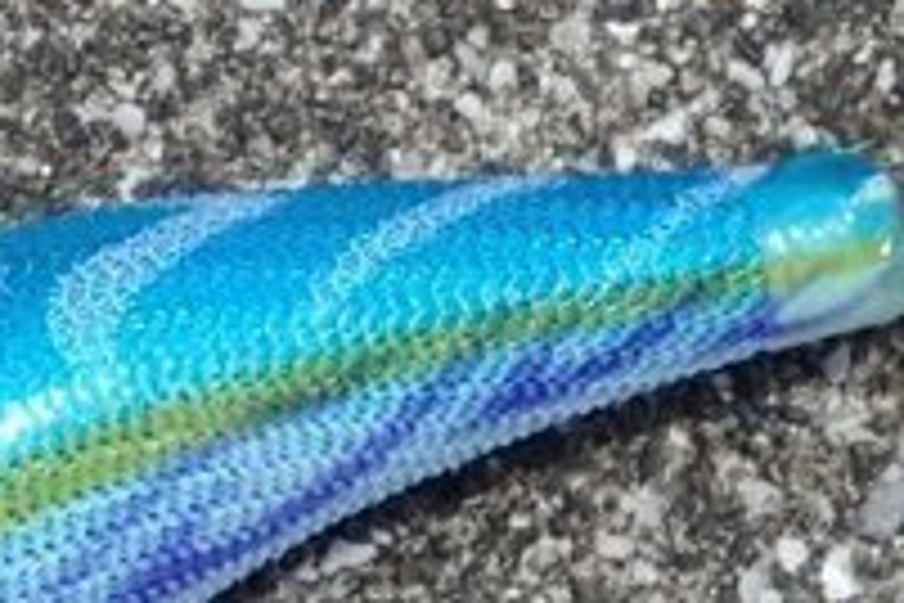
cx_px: -171
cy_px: 153
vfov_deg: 4.2
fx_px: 8135
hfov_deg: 6.3
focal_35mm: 324
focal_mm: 8.99
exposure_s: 1/500
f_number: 4.5
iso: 100
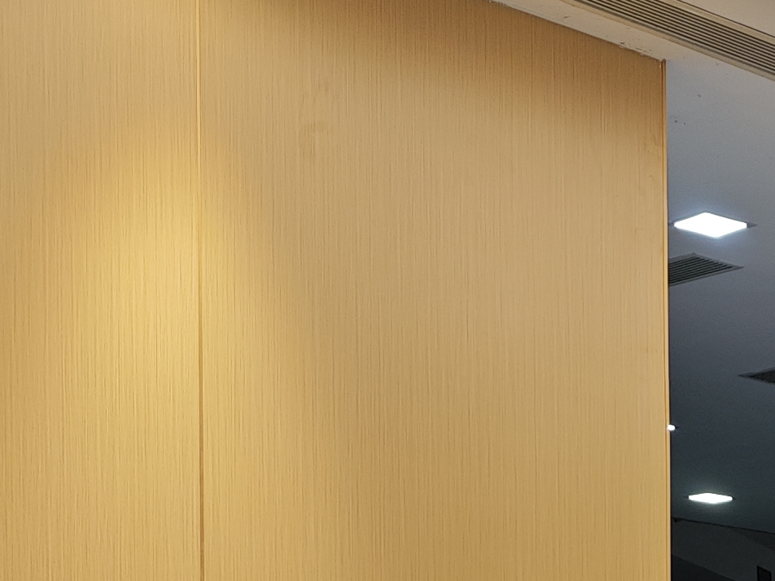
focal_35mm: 99
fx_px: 2216
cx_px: 1173
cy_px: 933
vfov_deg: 13.8
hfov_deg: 17.7
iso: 50
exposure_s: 1/101
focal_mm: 8.7
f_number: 1.9
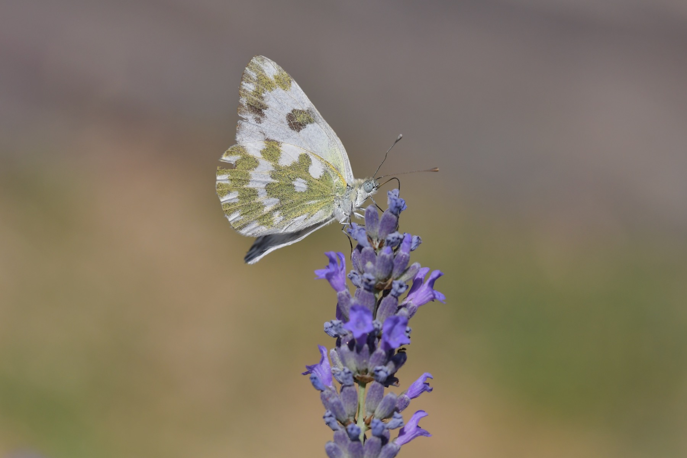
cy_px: 229
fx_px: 2996
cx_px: 344
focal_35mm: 157
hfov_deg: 13.1
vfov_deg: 8.7
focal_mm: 105
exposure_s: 1/5000
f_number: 9
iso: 640
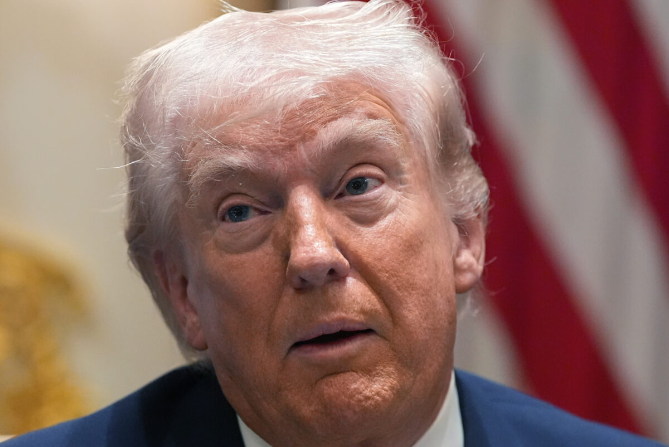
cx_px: 334
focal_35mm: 273
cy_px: 224
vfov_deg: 5.0
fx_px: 5077
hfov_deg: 7.5
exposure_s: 1/250
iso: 5000
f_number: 3.5
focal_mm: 182
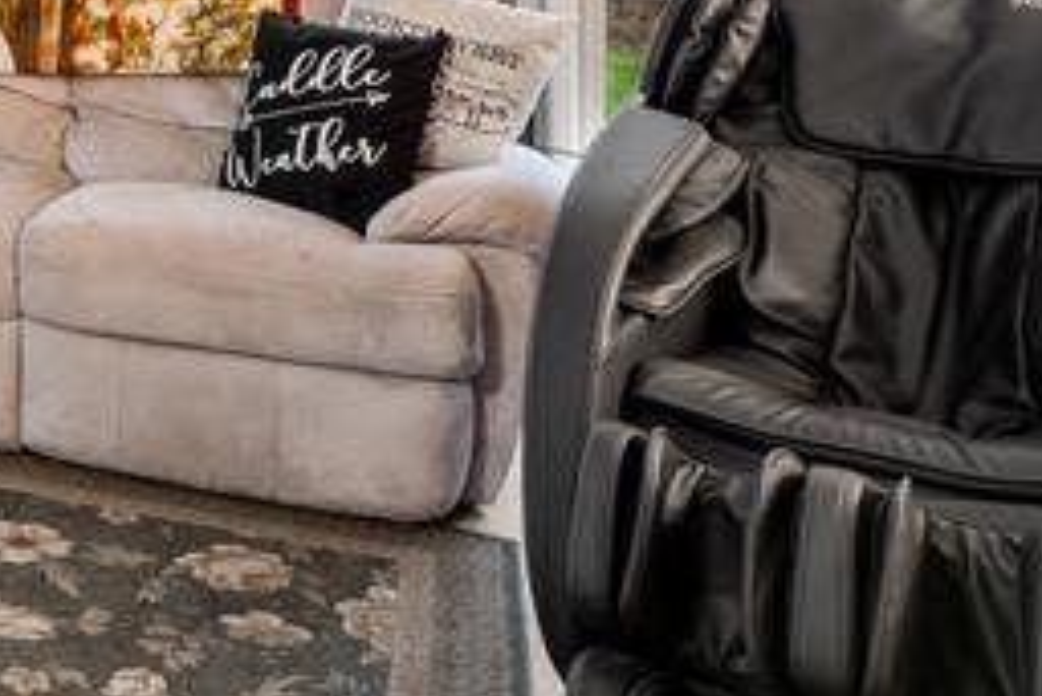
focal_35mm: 56
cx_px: -423
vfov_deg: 22.0
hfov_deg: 27.5
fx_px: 1622
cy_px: -189
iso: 640
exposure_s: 1/2
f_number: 8
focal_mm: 14
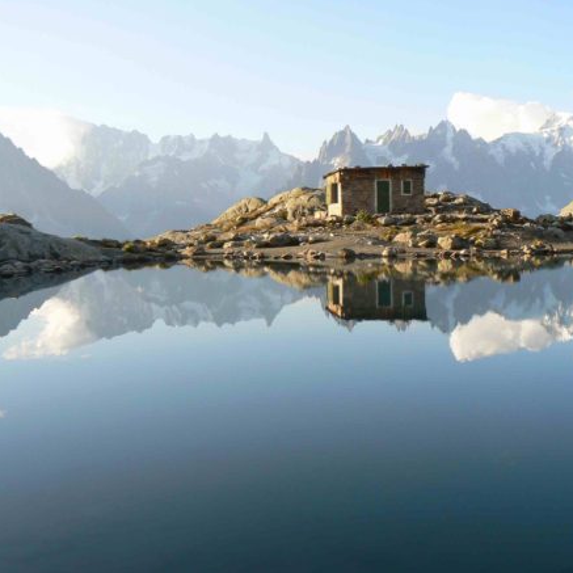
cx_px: 384
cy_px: 289
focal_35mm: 43
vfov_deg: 39.2
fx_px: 805
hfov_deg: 38.7
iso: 80
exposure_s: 1/200
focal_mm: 6
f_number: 5.6
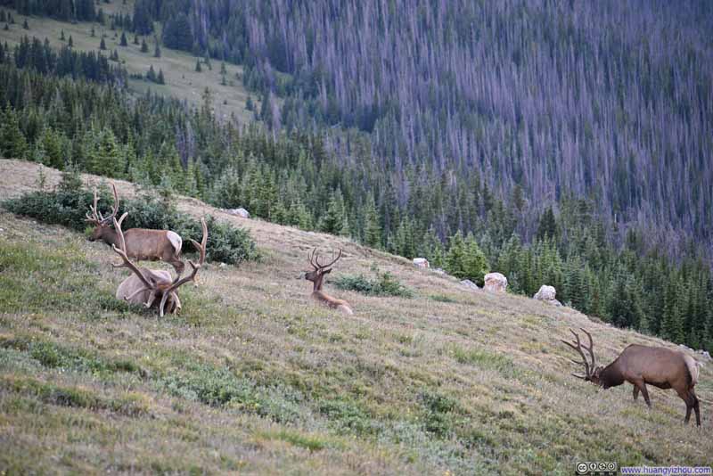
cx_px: 356
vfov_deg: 9.2
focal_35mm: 150
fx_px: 2972
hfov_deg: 13.7
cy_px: 238
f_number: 4
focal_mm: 150
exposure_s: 1/160
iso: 125
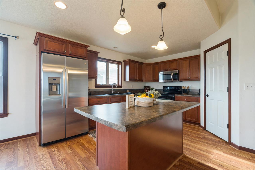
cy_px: 85
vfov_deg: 73.7
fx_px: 113
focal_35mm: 16
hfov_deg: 96.7
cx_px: 128
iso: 400
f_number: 10
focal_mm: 16
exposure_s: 1/5
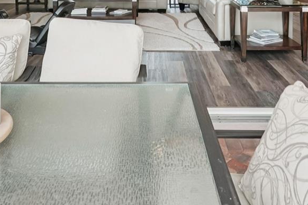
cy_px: -60
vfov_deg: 25.6
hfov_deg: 43.3
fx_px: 388
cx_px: 164
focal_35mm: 45
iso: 400
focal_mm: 16.5
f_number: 8
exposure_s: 1/60
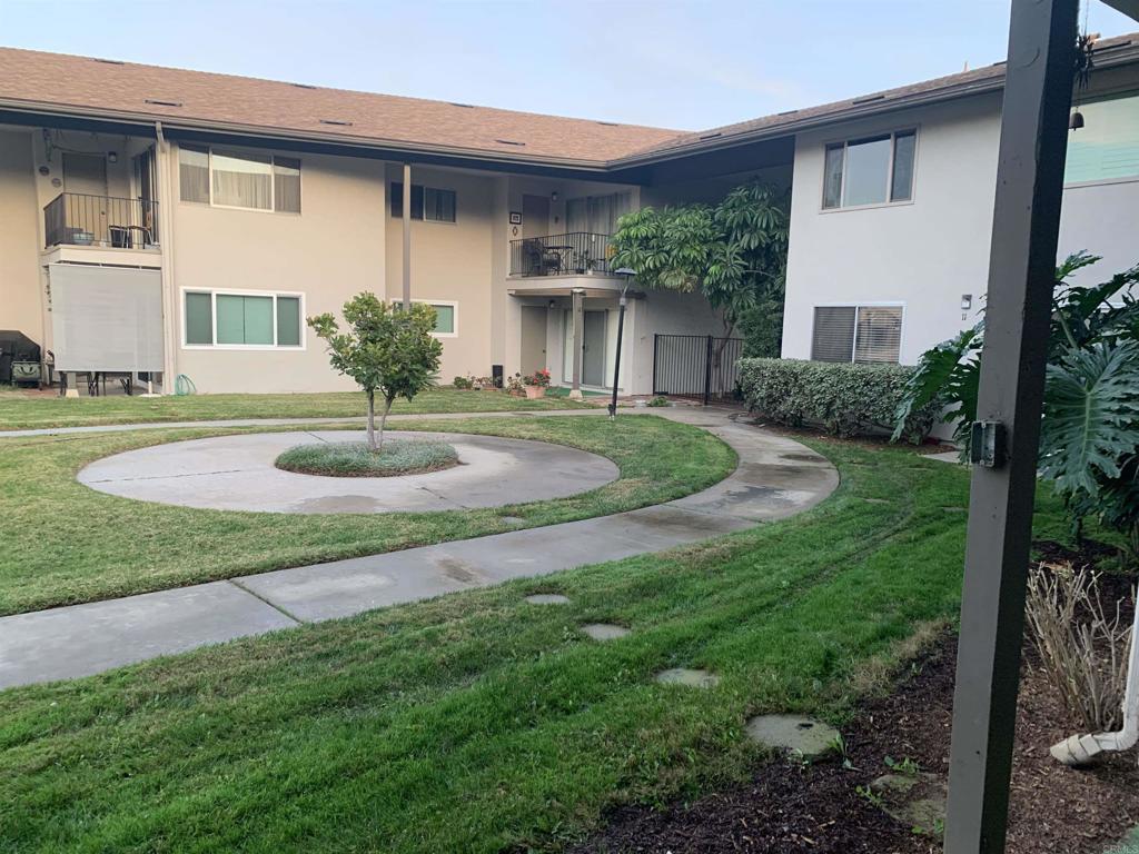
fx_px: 856
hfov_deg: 67.3
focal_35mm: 26
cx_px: 570
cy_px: 427
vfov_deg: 53.1
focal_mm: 4.25
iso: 100
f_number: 1.8
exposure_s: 1/66
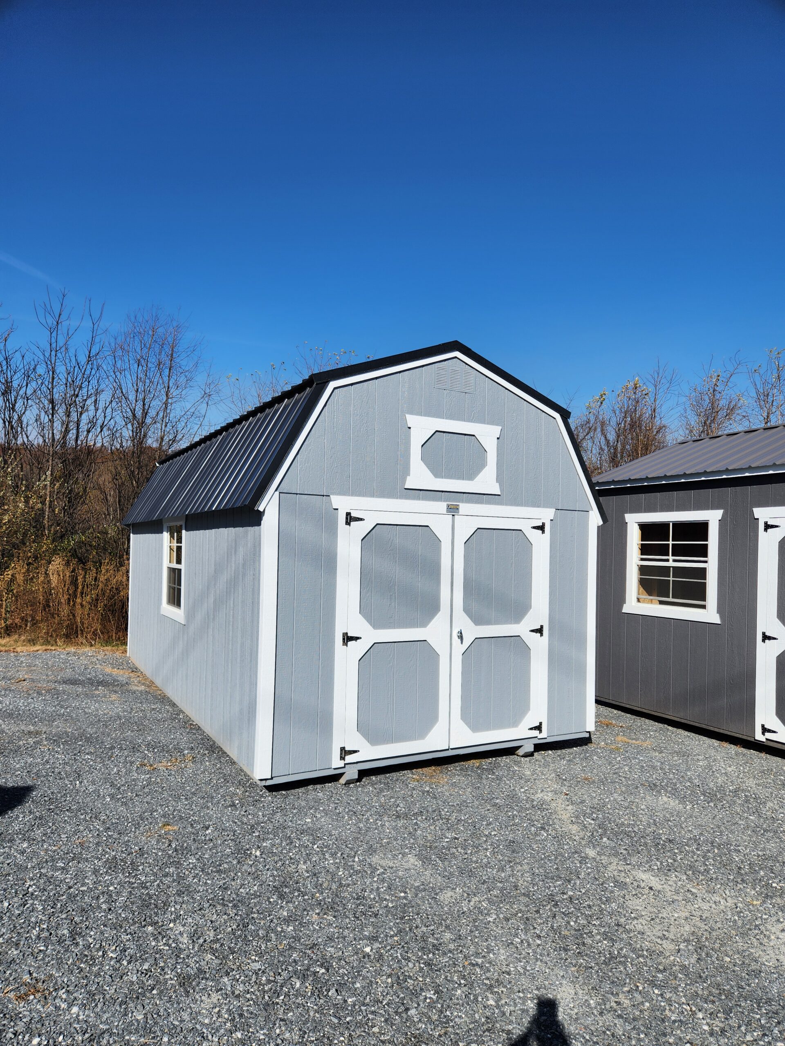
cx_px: 392
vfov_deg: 73.9
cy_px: 523
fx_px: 695
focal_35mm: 23
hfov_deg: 58.9
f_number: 1.8
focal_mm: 5.4
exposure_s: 1/2913
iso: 20
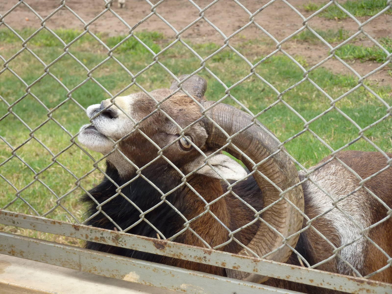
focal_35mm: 119
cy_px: 147
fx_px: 1348
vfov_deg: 12.5
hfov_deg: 16.6
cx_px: 196
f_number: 4.4
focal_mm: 19.5
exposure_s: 1/125
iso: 160
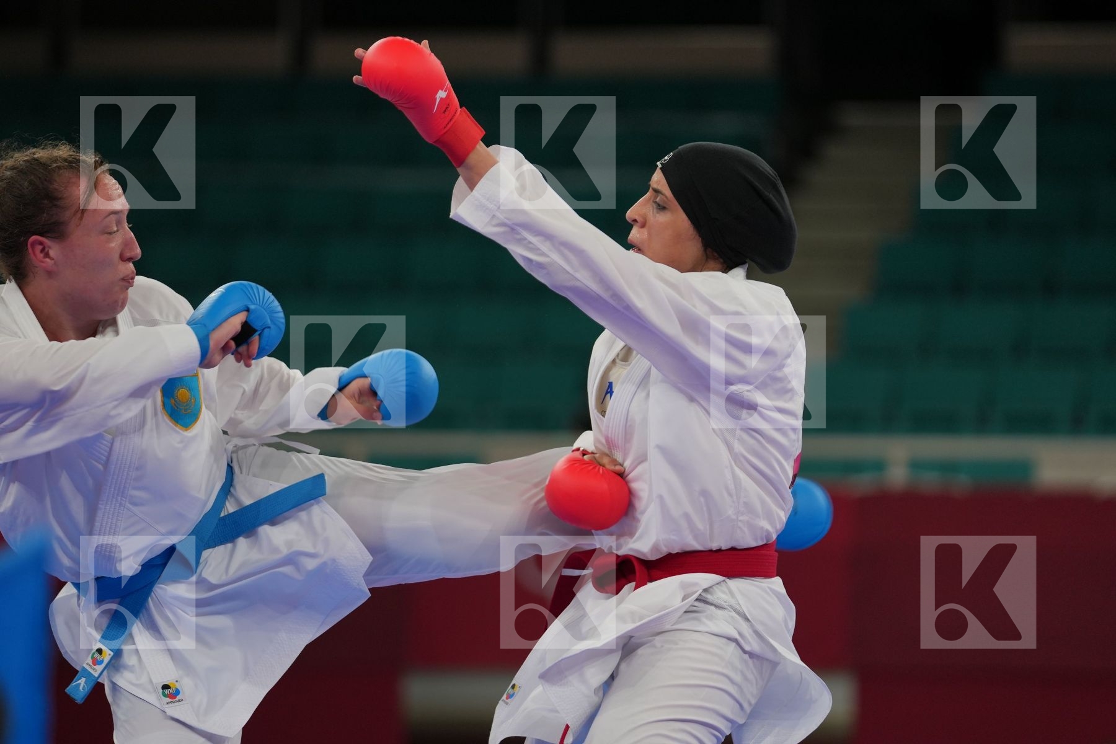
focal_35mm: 271
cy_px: 372
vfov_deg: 5.1
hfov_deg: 7.6
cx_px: 558
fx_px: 8400
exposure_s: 1/1000
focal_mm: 181
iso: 400
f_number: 2.8
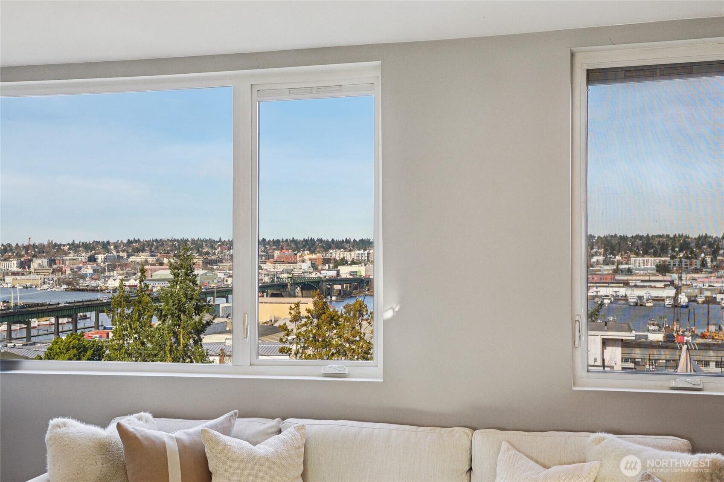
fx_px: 845
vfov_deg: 31.9
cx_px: 362
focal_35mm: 42
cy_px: 241
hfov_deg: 46.4
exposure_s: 1/125
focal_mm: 28
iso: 125
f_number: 8
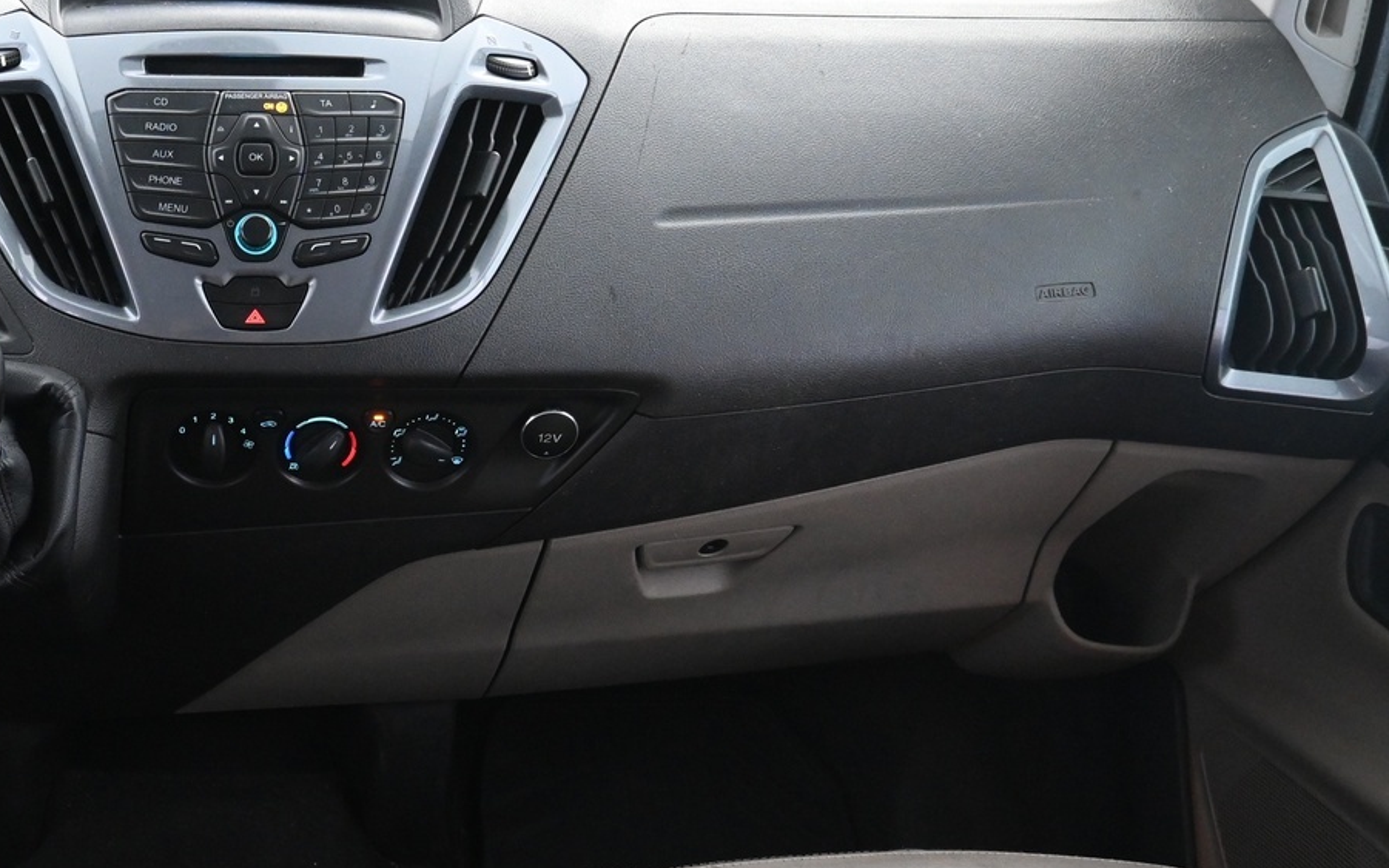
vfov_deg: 29.0
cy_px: 595
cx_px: 196
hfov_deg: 42.3
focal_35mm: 44
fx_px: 1666
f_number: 3.5
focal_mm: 16
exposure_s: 1/25
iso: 2500
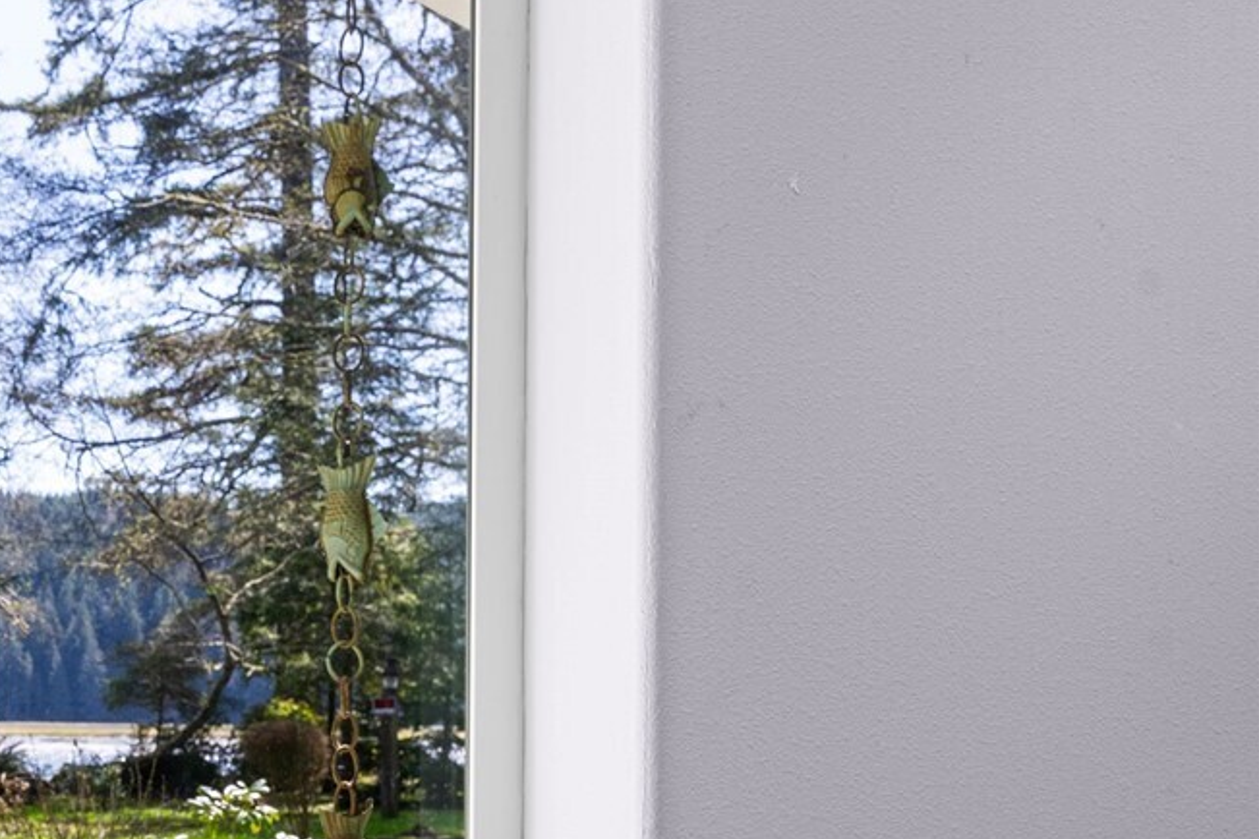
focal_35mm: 60
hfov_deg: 27.7
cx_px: -380
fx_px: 2098
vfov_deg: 22.2
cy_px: 701
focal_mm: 23
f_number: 9
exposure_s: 1/30
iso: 400
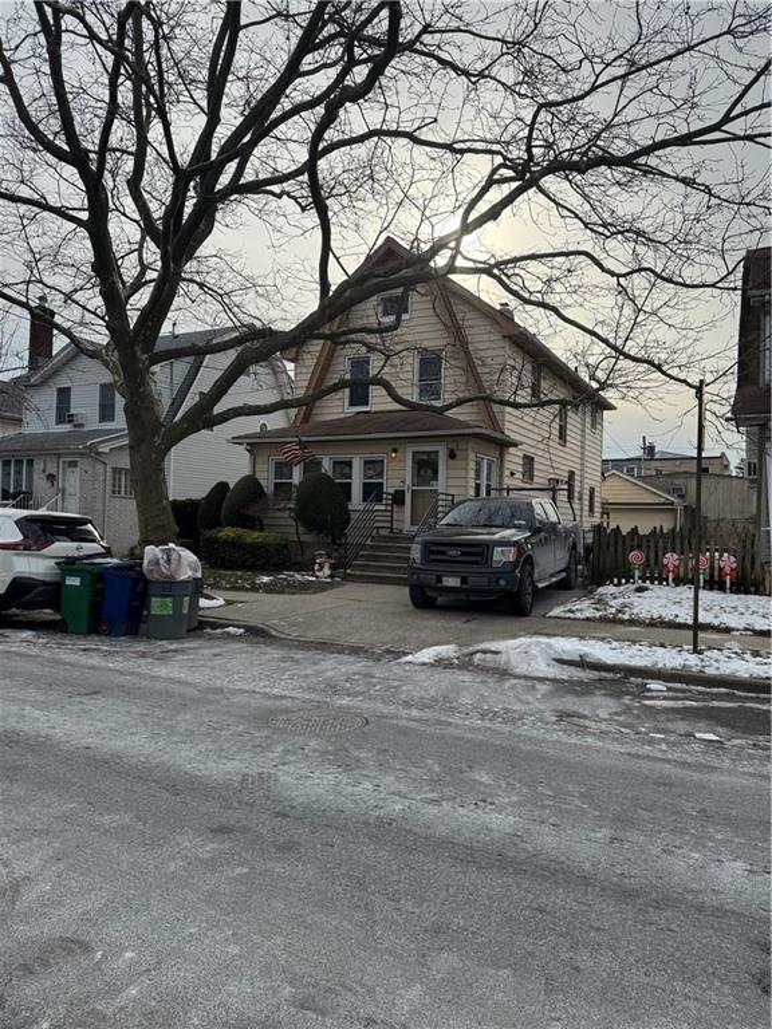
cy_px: 514
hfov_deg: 56.8
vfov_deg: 71.6
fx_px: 714
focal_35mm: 24
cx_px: 386
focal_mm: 6.76
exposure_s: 1/4310
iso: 80
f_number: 1.78
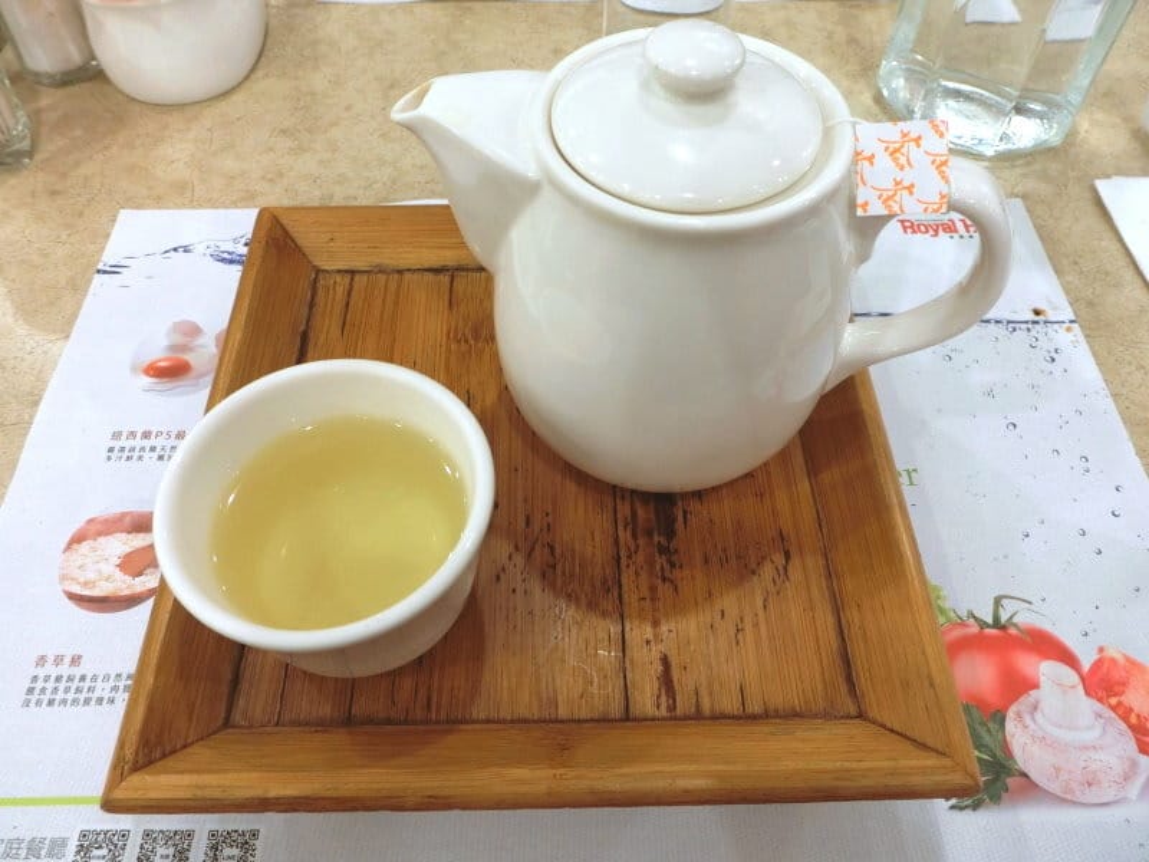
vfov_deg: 54.9
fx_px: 830
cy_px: 431
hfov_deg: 69.4
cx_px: 574
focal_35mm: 25
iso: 400
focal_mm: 5.4
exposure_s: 1/100
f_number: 2.8
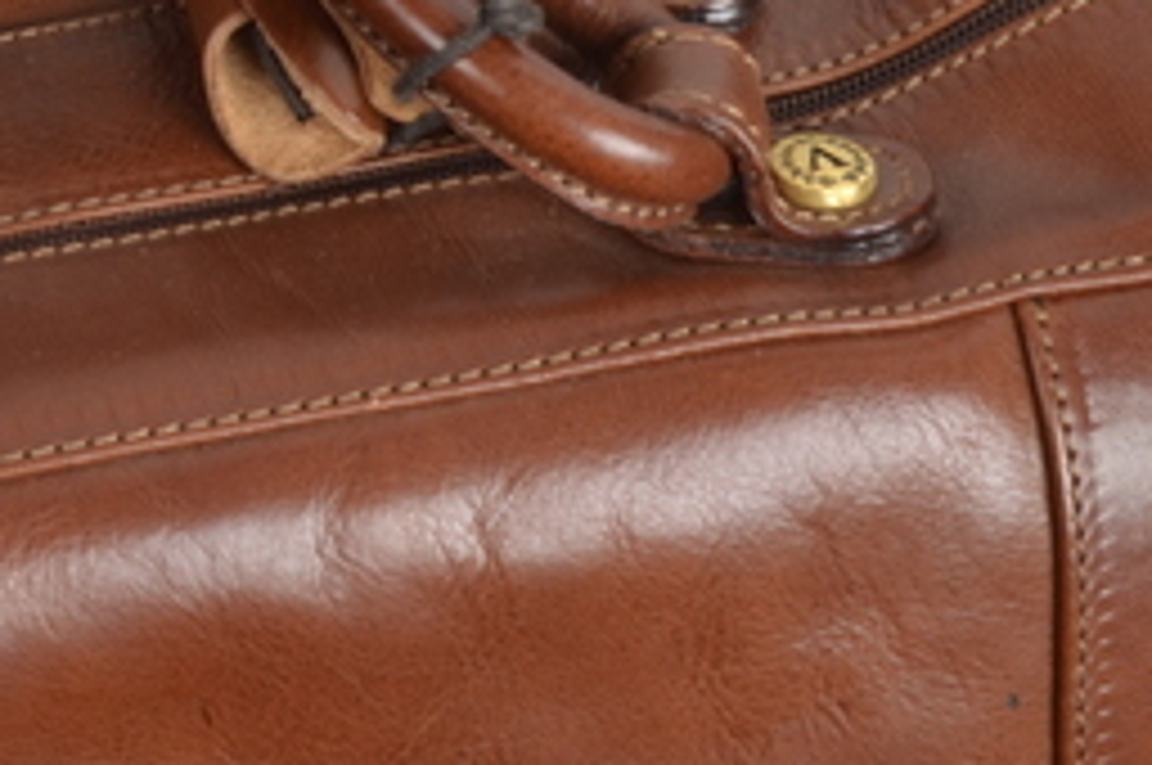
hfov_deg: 18.7
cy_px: 4
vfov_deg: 12.8
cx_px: -135
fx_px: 3356
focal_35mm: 105
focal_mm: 28
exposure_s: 1/60
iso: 200
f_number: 14
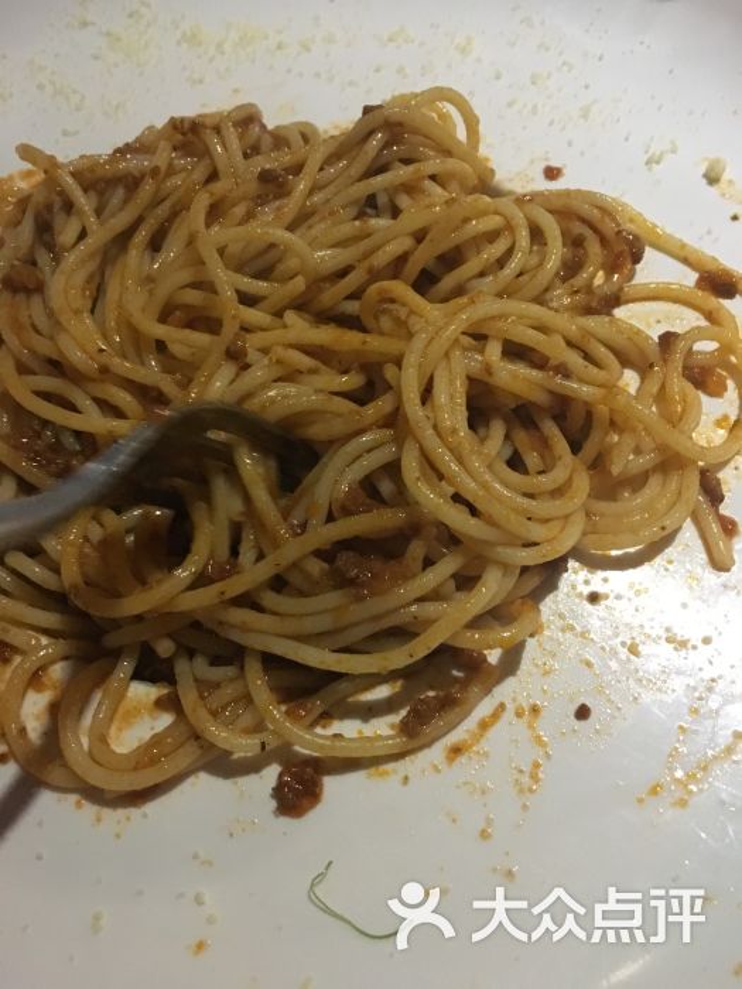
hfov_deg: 48.2
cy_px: 494
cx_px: 371
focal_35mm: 29
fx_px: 829
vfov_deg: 61.7
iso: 320
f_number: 2.2
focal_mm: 4.15
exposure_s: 1/17
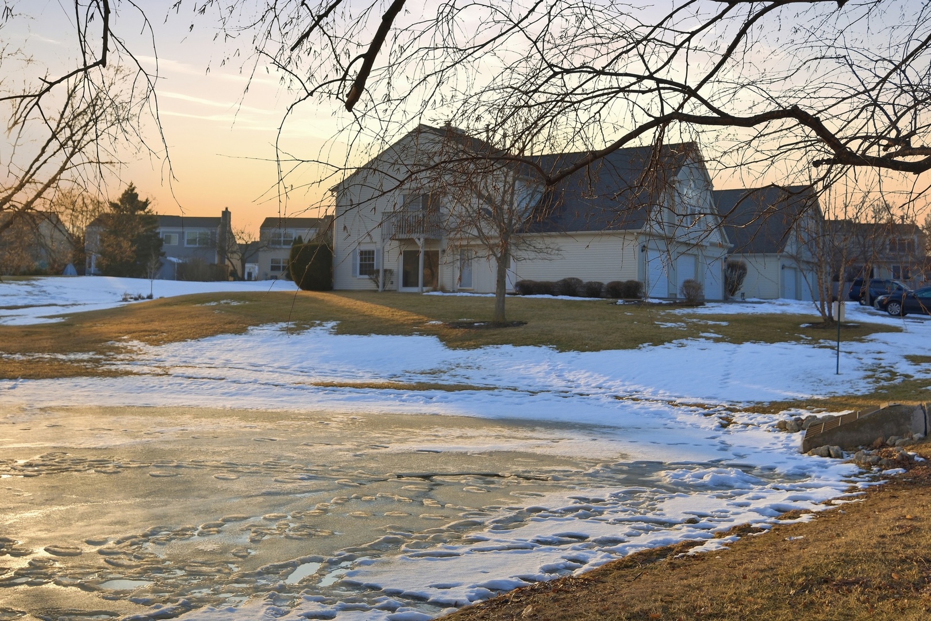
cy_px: 310
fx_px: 931
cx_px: 466
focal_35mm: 36
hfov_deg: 53.1
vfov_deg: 36.9
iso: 640
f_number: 5.6
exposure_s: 1/26000
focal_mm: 24
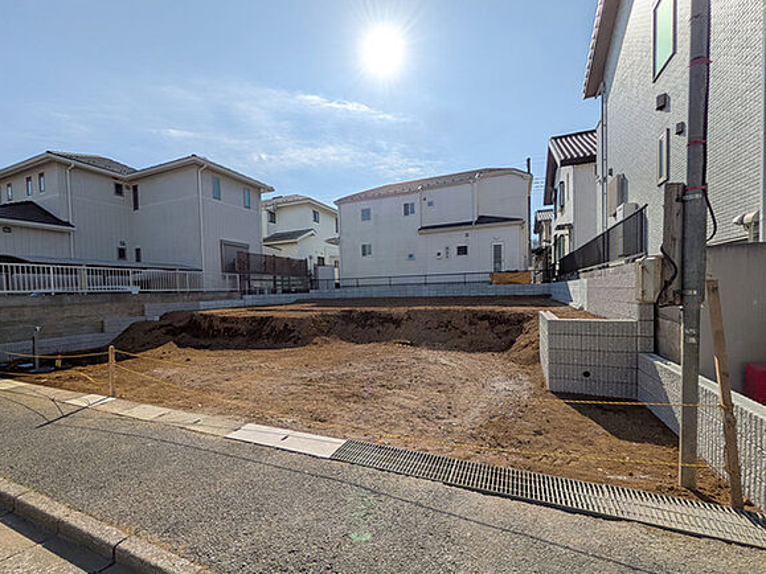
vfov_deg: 81.7
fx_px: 332
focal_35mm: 15
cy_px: 301
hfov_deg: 98.1
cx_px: 370
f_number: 2.2
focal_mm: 1.83
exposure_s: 1/6410
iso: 52
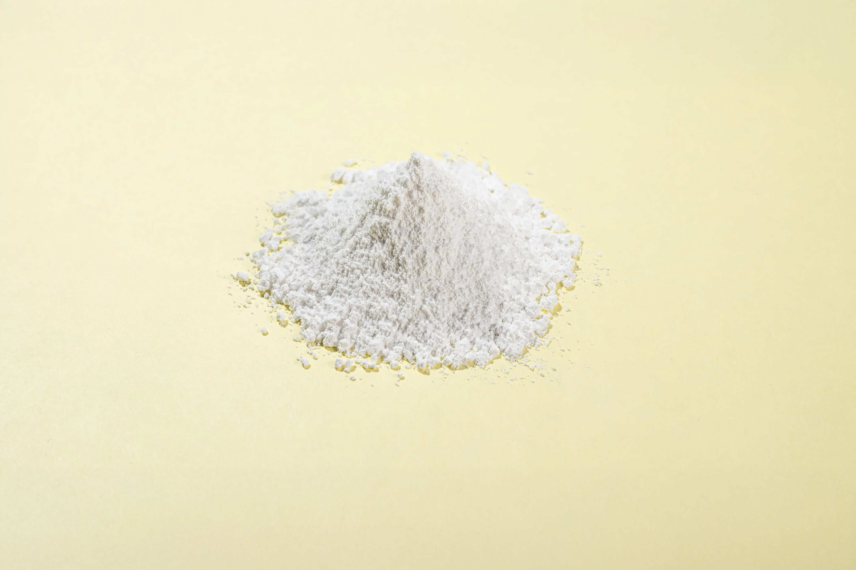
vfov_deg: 17.7
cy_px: 285
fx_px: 1830
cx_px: 428
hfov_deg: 26.3
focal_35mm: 77
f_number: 13
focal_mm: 77
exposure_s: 1/10
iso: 250
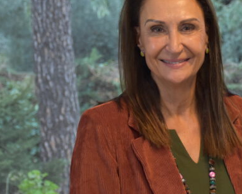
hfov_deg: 12.5
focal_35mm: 150
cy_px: 141
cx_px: 289
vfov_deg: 10.3
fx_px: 1075
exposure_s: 1/60
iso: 1400
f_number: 4.5
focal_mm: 40
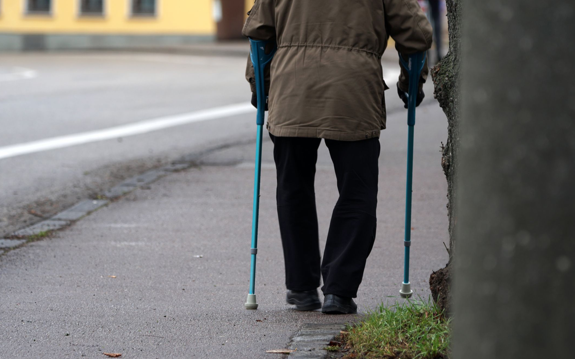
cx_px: 287
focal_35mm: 365
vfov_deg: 3.6
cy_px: 178
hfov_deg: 5.8
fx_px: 5719
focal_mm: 238
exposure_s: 1/50
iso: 160
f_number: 5.6
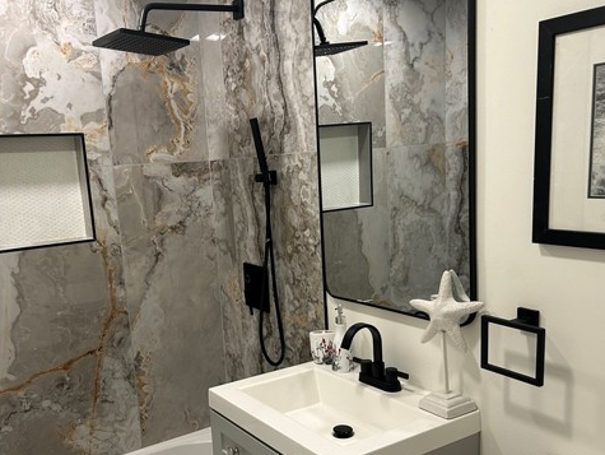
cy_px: 277
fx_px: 612
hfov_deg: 52.5
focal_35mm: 35
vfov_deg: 40.5
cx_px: 270
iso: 125
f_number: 1.5
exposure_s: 1/120
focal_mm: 5.7
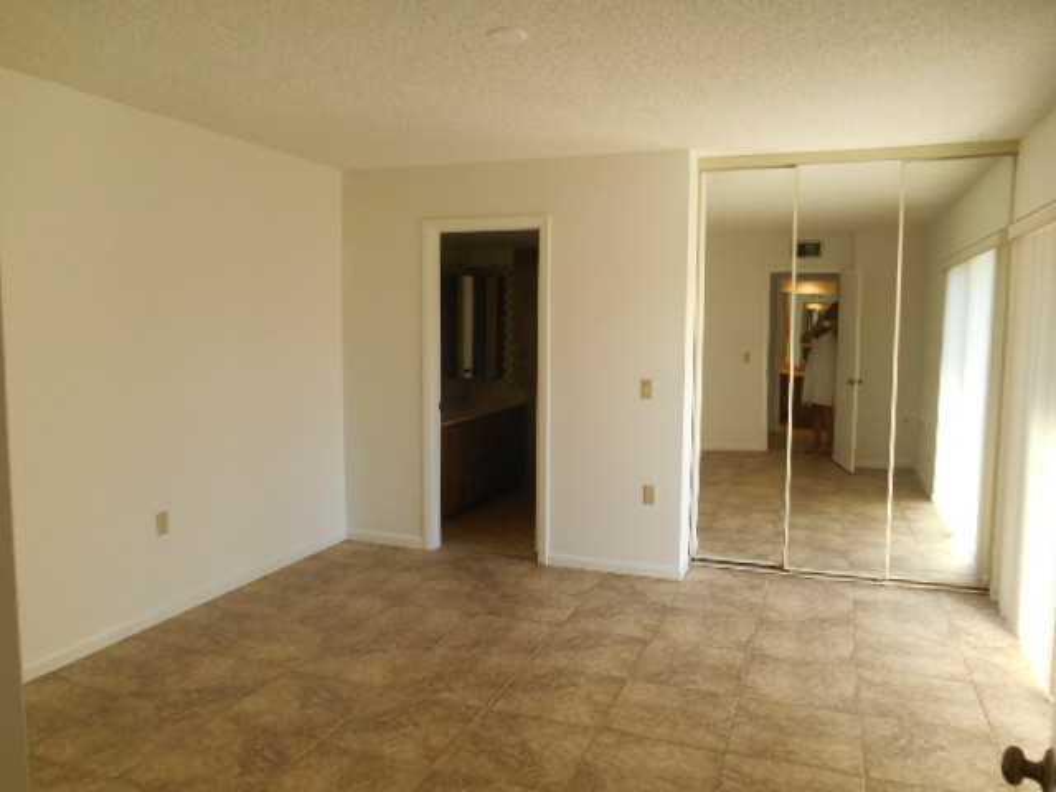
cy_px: 396
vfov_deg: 53.1
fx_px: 793
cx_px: 528
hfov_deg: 67.3
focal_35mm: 26
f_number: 3.4
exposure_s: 1/30
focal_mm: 4.7
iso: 80
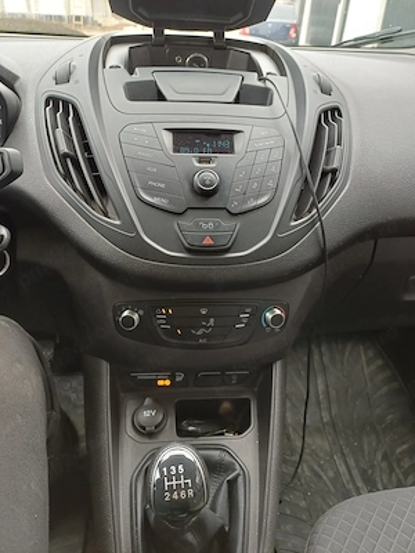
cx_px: 208
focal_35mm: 25
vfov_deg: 69.4
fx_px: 400
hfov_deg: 54.9
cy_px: 276
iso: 64
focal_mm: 4.65
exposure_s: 1/50
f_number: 1.8
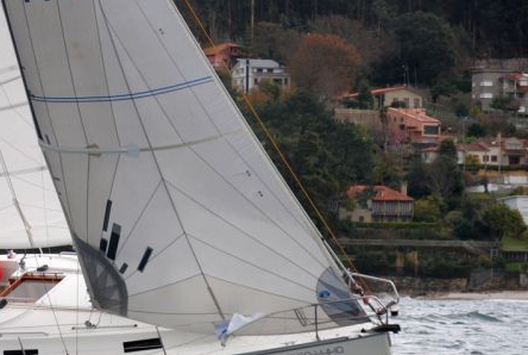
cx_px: 100
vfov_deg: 5.2
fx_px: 3894
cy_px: 215
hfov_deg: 7.7
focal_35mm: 265
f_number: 4.5
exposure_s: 1/160
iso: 200
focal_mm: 98
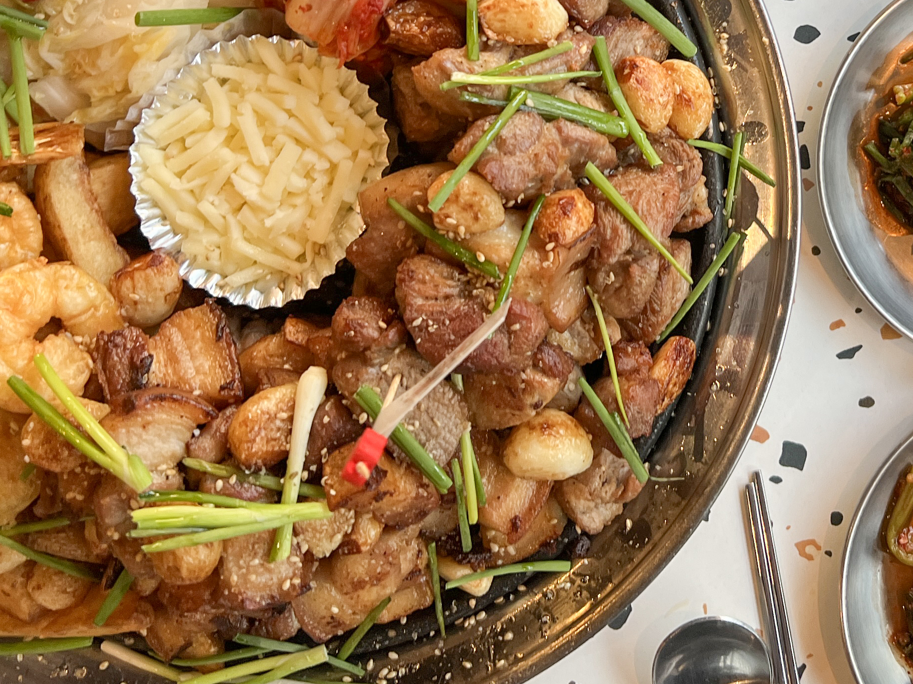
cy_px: 15
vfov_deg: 24.6
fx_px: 1503
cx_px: 717
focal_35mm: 57
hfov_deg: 32.9
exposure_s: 1/60
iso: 80
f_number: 1.5
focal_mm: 5.7
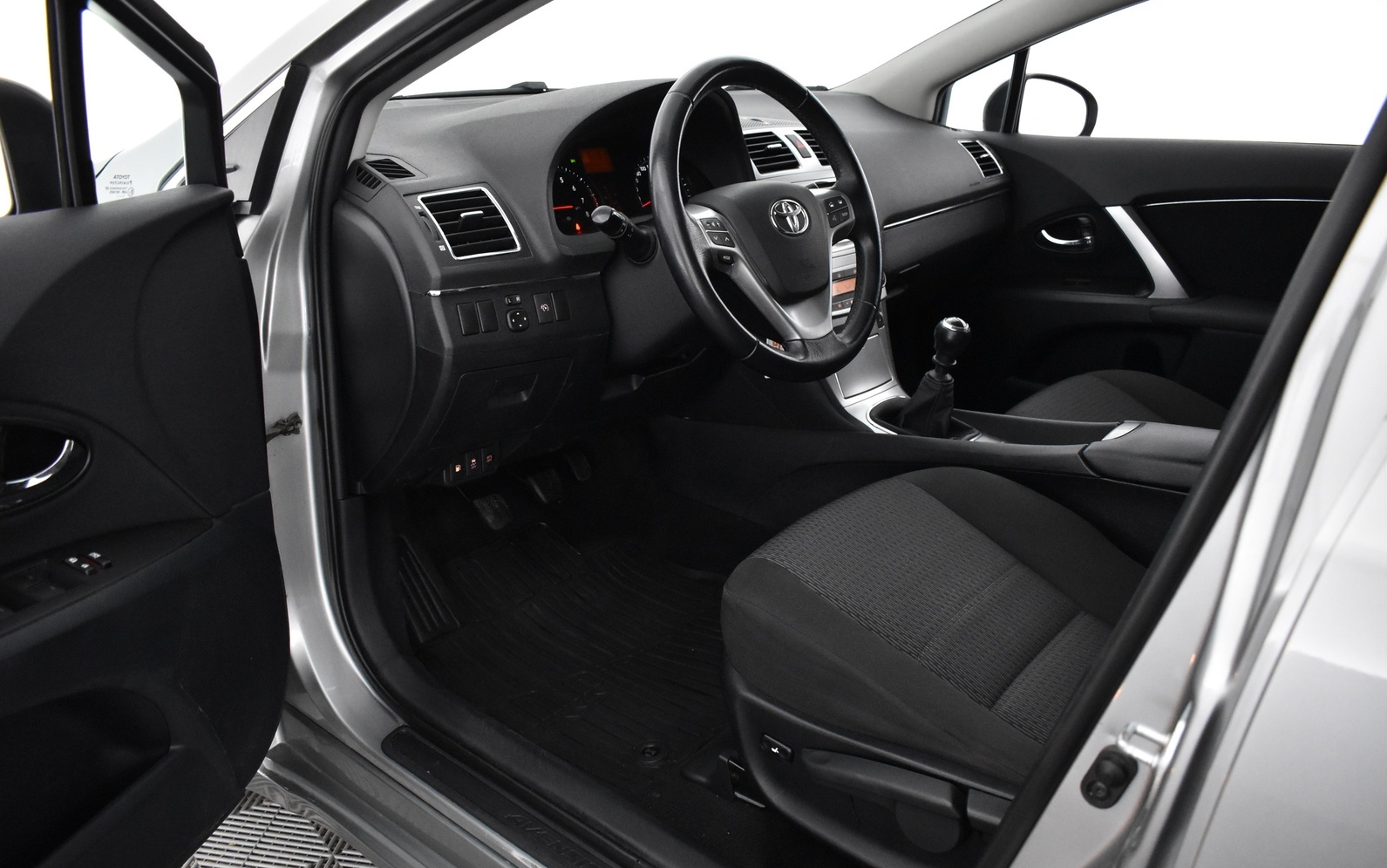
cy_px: 468
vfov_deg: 44.5
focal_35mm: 28
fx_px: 1059
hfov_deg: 66.5
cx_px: 684
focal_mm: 18
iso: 3200
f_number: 4
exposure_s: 1/60
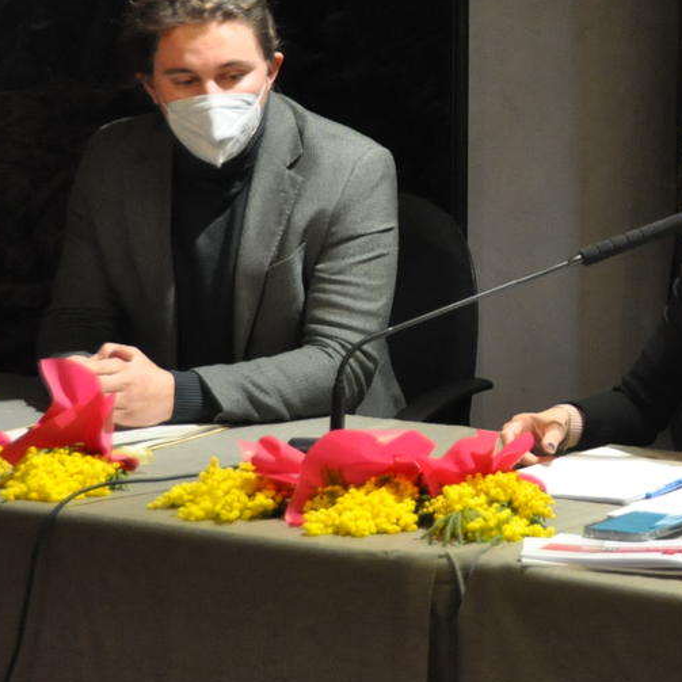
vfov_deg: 11.3
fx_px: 3433
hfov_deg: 11.3
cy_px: 207
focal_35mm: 154
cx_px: 537
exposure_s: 1/60
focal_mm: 52
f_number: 4.8
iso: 2500
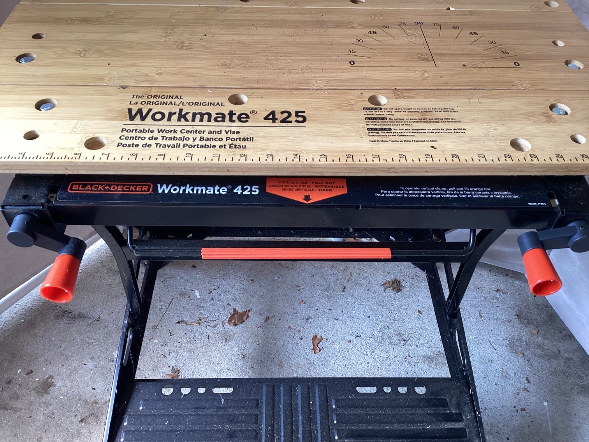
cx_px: 294
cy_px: 221
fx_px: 528
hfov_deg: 58.3
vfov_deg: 45.4
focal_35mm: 31
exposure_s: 1/120
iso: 80
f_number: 2.4
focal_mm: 3.3
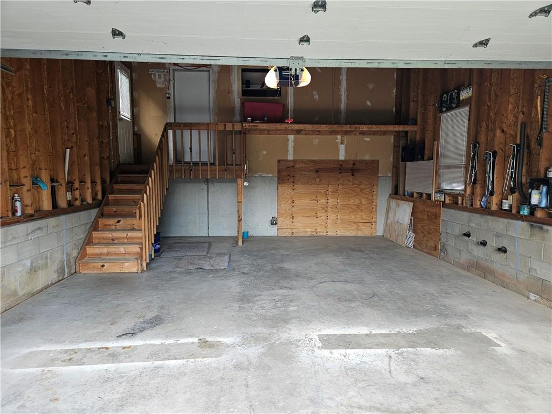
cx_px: 276
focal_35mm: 23
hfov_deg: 73.9
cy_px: 207
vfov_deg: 58.9
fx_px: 367
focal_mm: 5.4
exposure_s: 1/120
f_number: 1.8
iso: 64
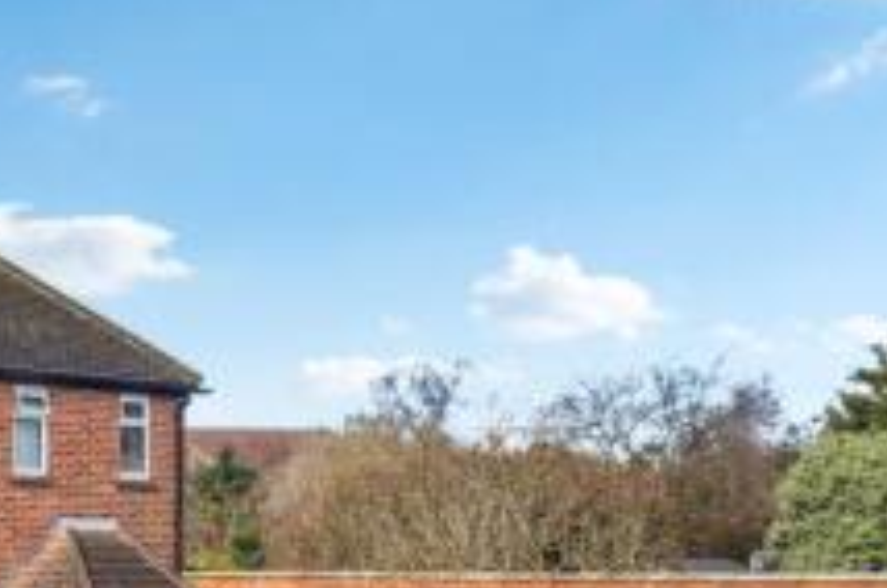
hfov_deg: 24.4
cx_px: -75
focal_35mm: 78
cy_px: 640
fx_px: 1919
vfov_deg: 16.9
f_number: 6.3
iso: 320
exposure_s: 1/320
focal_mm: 35
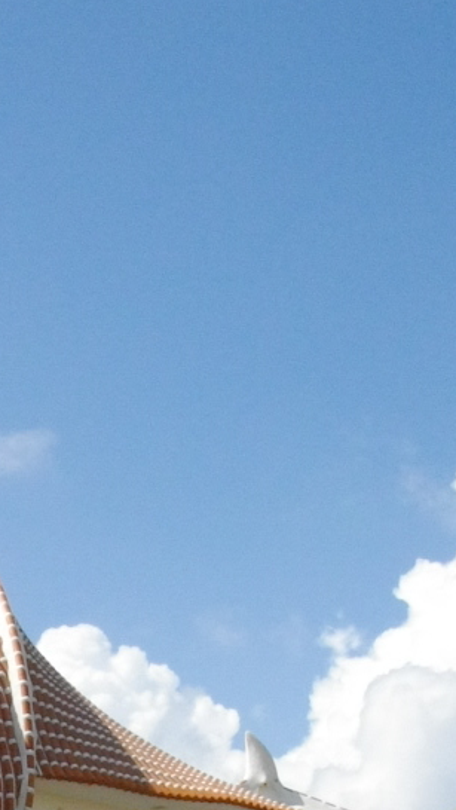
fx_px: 2813
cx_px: -88
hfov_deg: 9.2
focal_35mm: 131
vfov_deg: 15.6
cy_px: 1061
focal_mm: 5.7
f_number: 5.5
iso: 100
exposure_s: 1/640
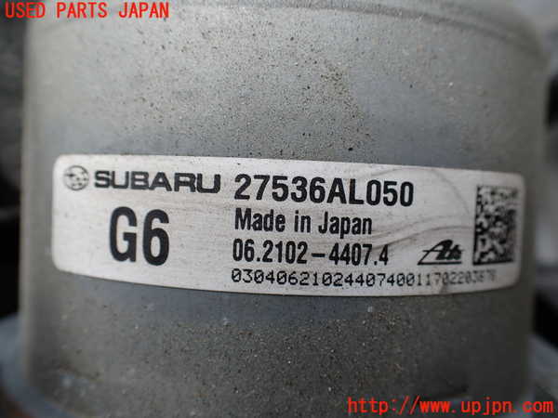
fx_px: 484
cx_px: 279
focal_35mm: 30
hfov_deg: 60.0
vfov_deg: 46.8
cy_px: 209
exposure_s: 1/320
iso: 100
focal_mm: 5.4
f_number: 3.2
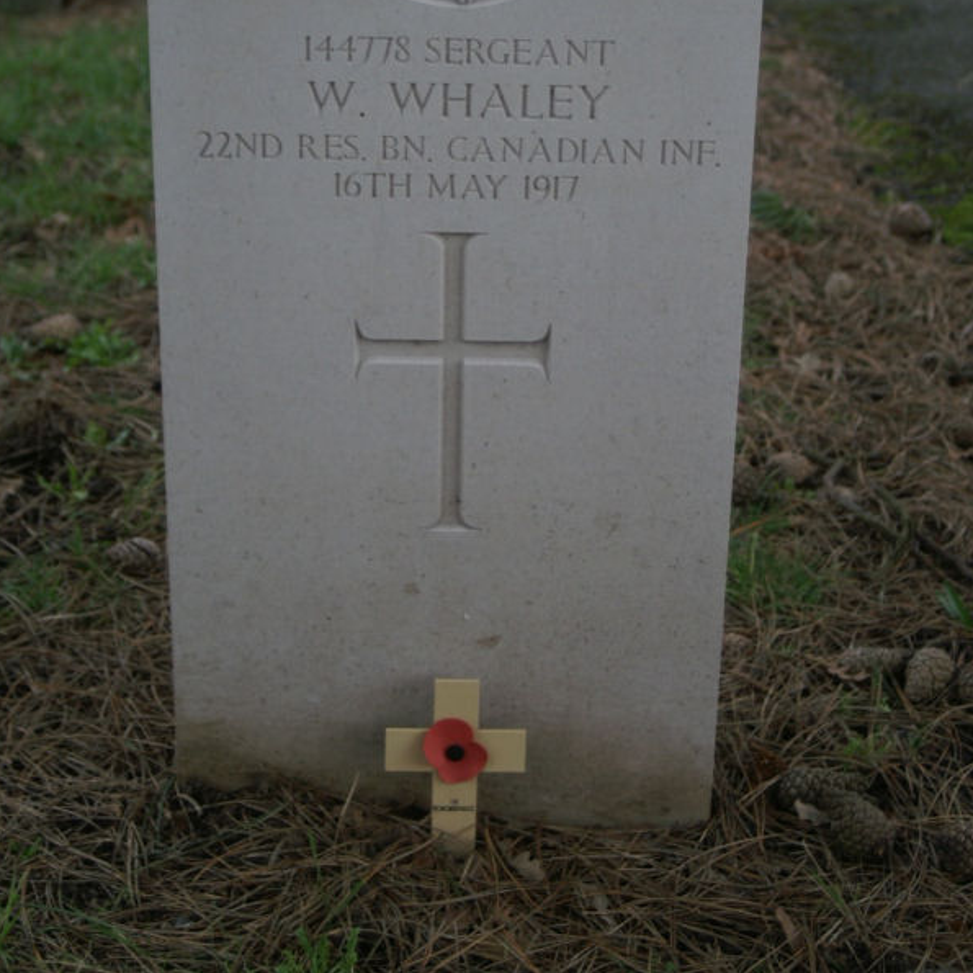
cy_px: 245
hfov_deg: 25.5
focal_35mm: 68
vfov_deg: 25.2
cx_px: 484
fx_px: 2151
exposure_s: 1/80
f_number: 4
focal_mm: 35
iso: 200
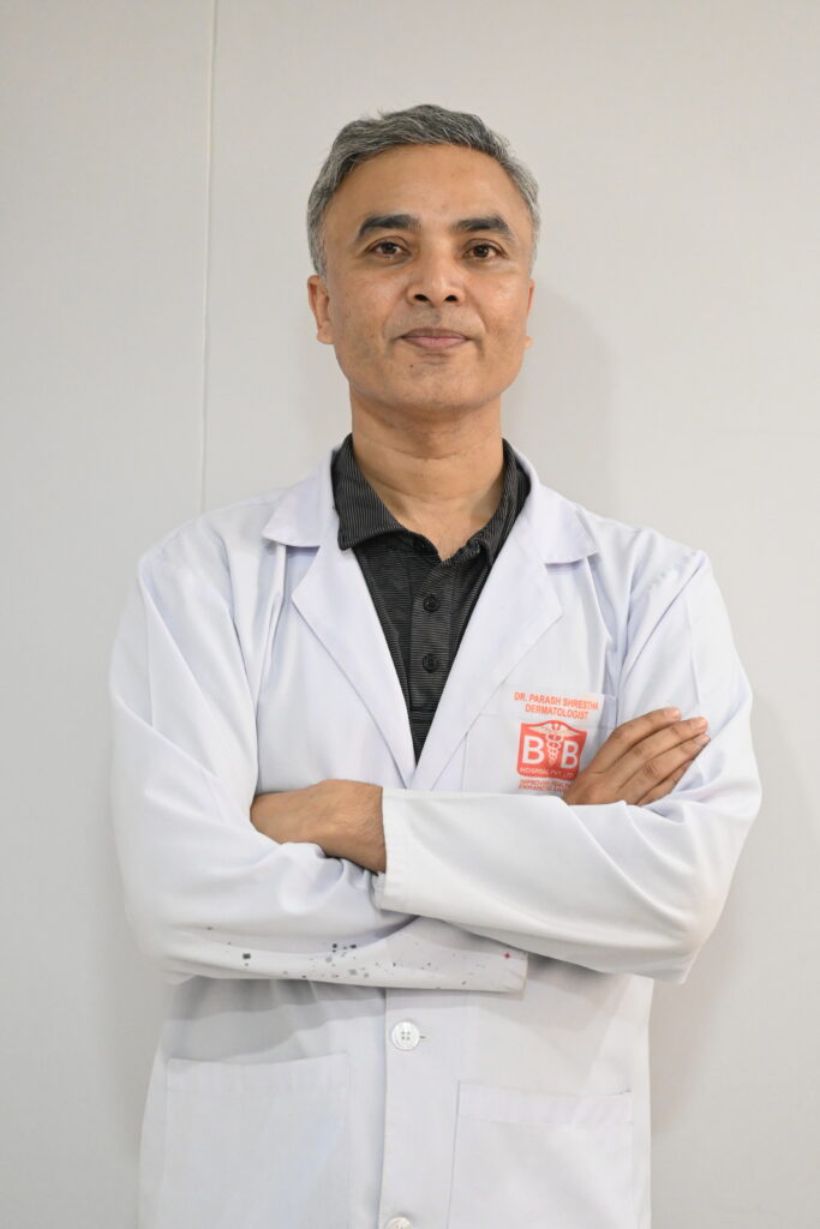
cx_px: 410
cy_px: 614
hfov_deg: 18.2
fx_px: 2561
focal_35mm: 75
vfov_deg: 27.0
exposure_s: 1/80
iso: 3200
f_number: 4.5
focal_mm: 50
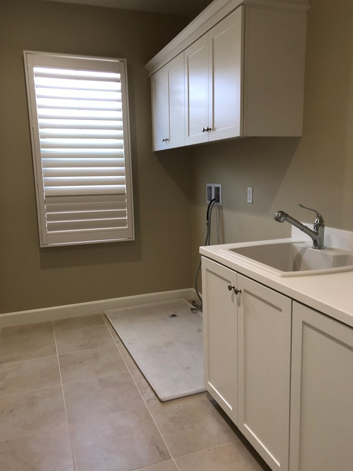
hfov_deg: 48.2
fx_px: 394
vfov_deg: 61.6
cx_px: 175
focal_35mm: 29
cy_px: 242
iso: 25
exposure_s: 1/40
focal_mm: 3.99
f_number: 1.8
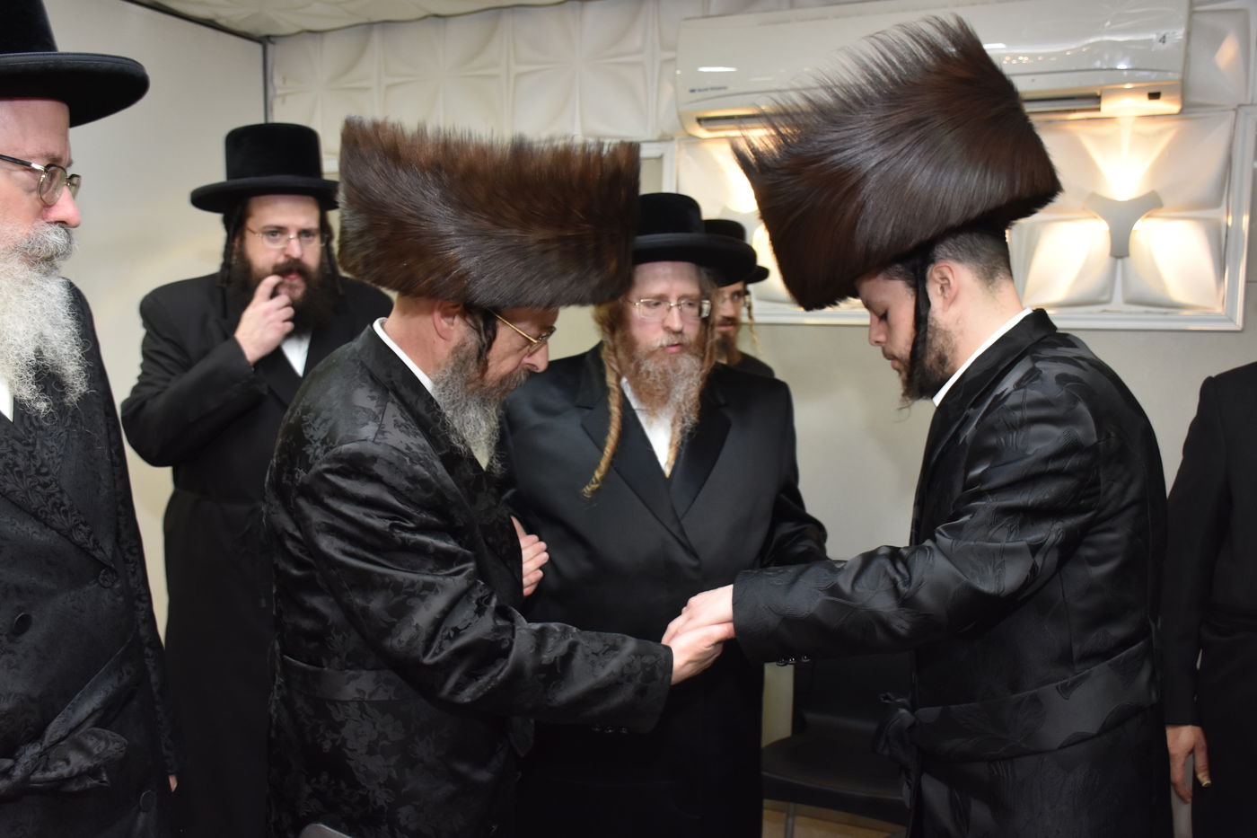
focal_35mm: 34
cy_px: 419
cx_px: 628
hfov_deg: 55.1
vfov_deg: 38.4
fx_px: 1204
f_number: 5.6
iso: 1000
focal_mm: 23
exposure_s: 1/80
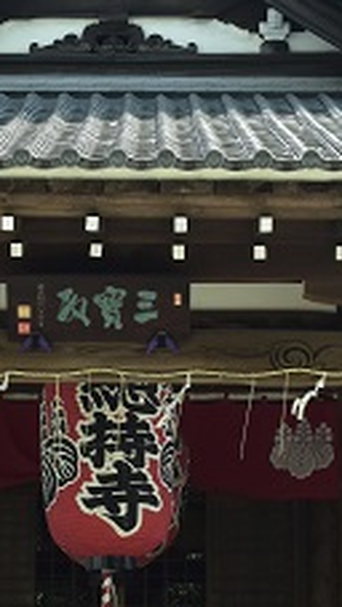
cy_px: 275
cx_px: 94
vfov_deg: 16.4
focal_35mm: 131
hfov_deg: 9.3
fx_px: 2102
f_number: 8
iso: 400
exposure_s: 1/250
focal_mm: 27
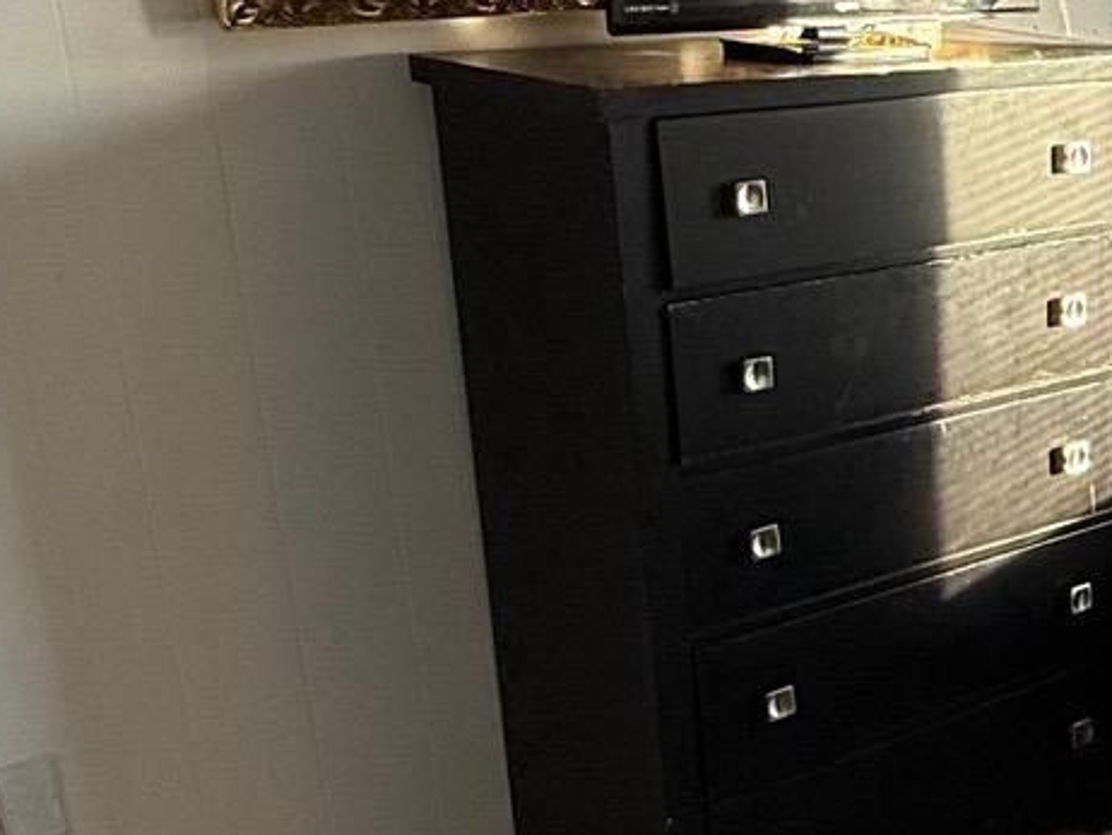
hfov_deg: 26.6
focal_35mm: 62
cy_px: 491
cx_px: 1432
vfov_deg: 23.6
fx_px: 1993
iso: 50
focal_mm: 2.22
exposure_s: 1/127
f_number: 2.2
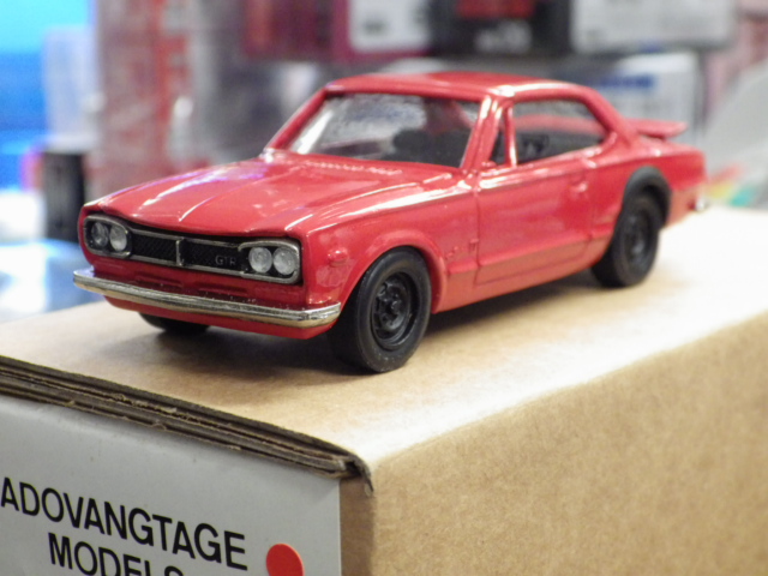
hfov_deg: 27.4
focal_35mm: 71
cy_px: 288
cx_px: 384
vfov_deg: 20.7
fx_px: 1575
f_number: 4.2
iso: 800
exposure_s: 1/30
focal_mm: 12.8
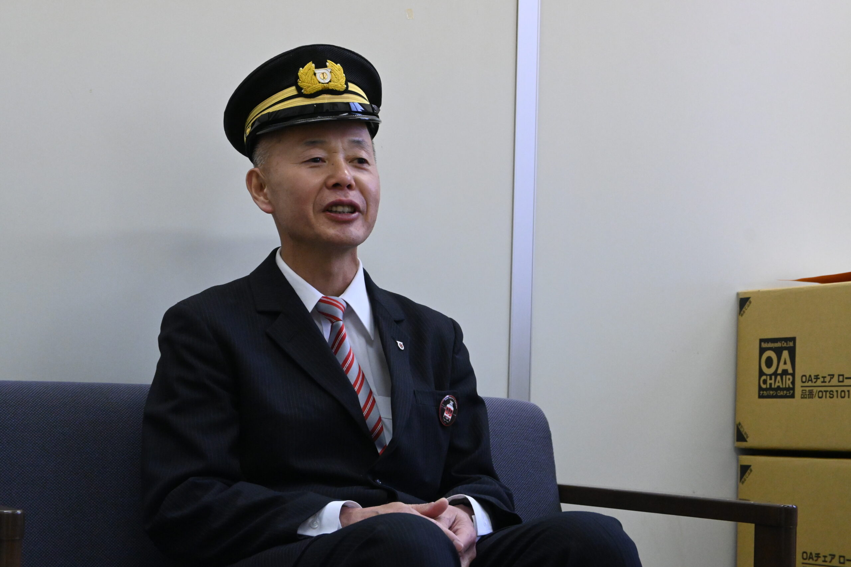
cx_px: 426
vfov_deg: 18.2
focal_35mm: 75
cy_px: 284
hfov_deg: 27.0
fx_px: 1773
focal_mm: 50
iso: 4000
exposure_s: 1/250
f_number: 6.3
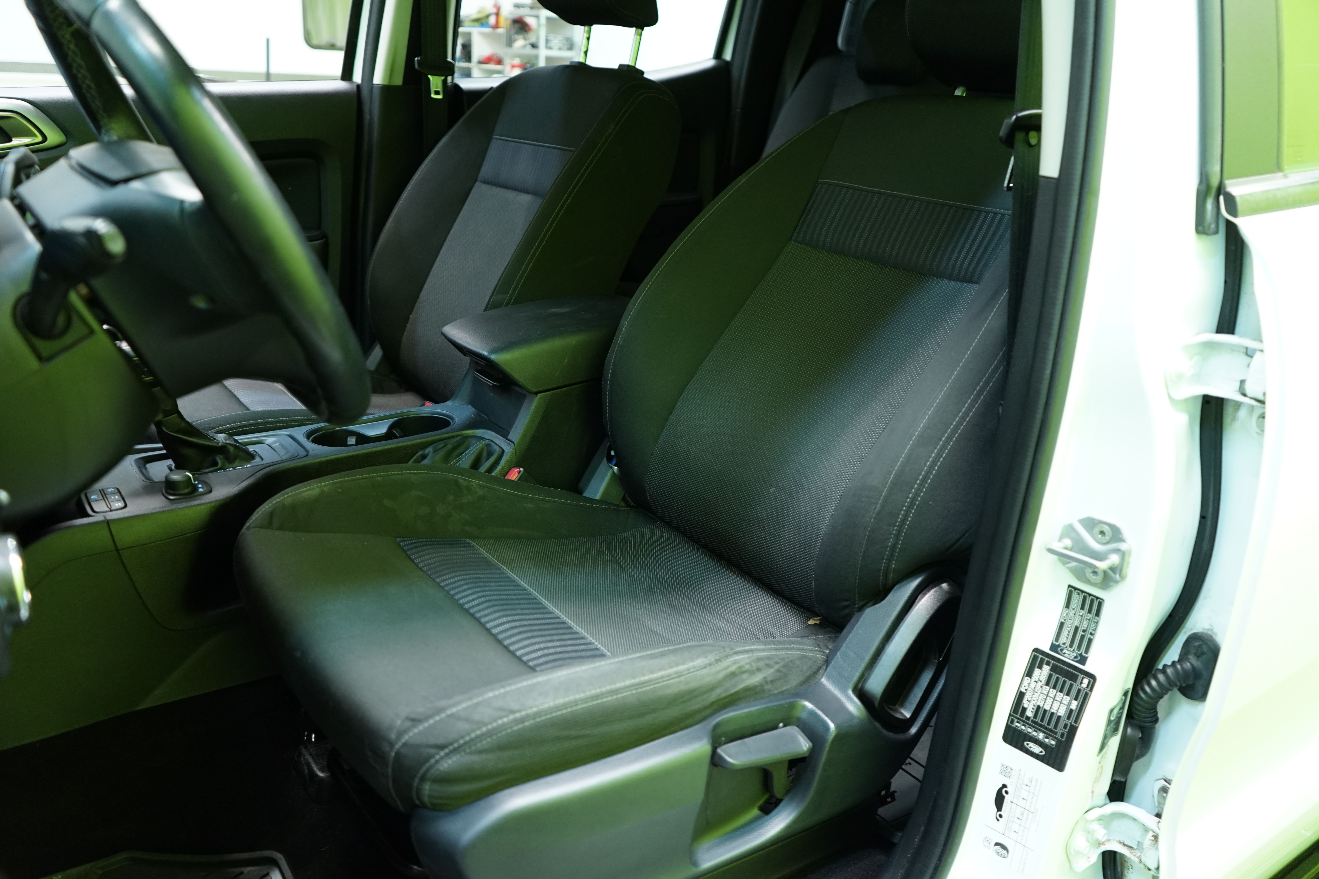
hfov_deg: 65.5
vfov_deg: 46.4
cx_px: 660
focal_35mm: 28
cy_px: 440
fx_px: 1026
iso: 1250
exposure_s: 1/30
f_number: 3.5
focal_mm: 28
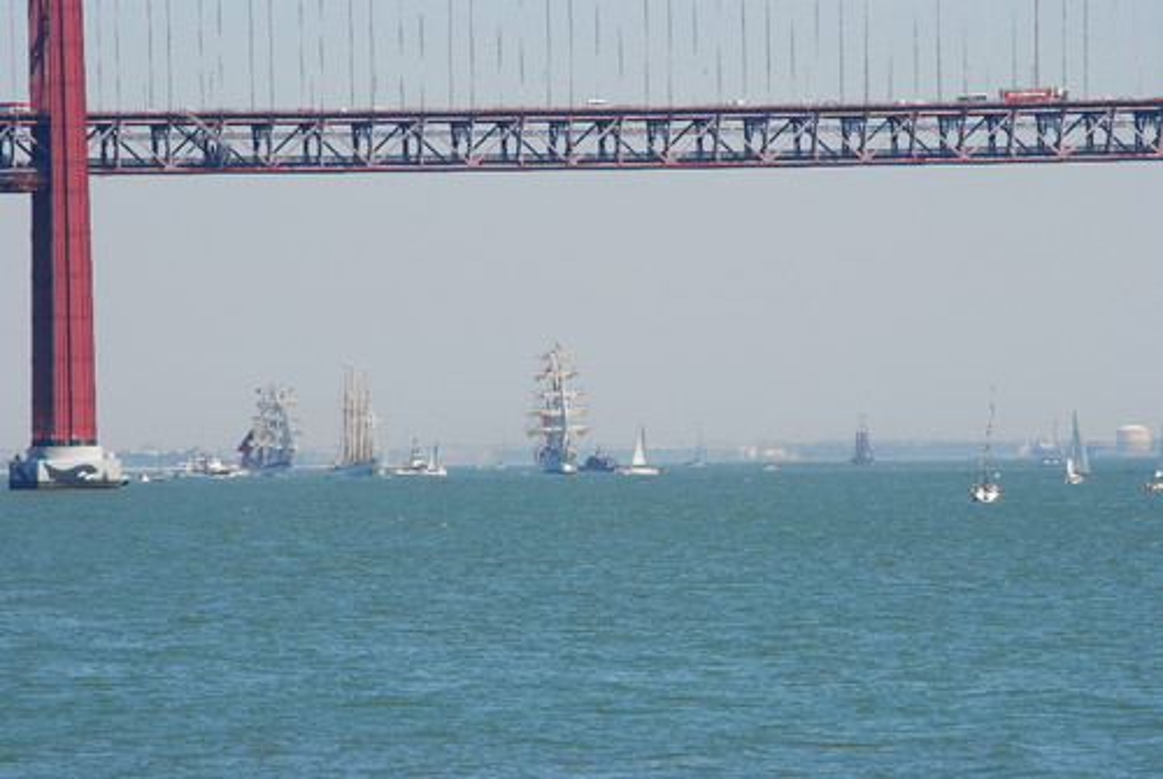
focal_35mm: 300
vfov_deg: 4.6
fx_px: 9706
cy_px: 390
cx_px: 582
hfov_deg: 6.9
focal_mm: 200
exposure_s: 1/250
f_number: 10
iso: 125
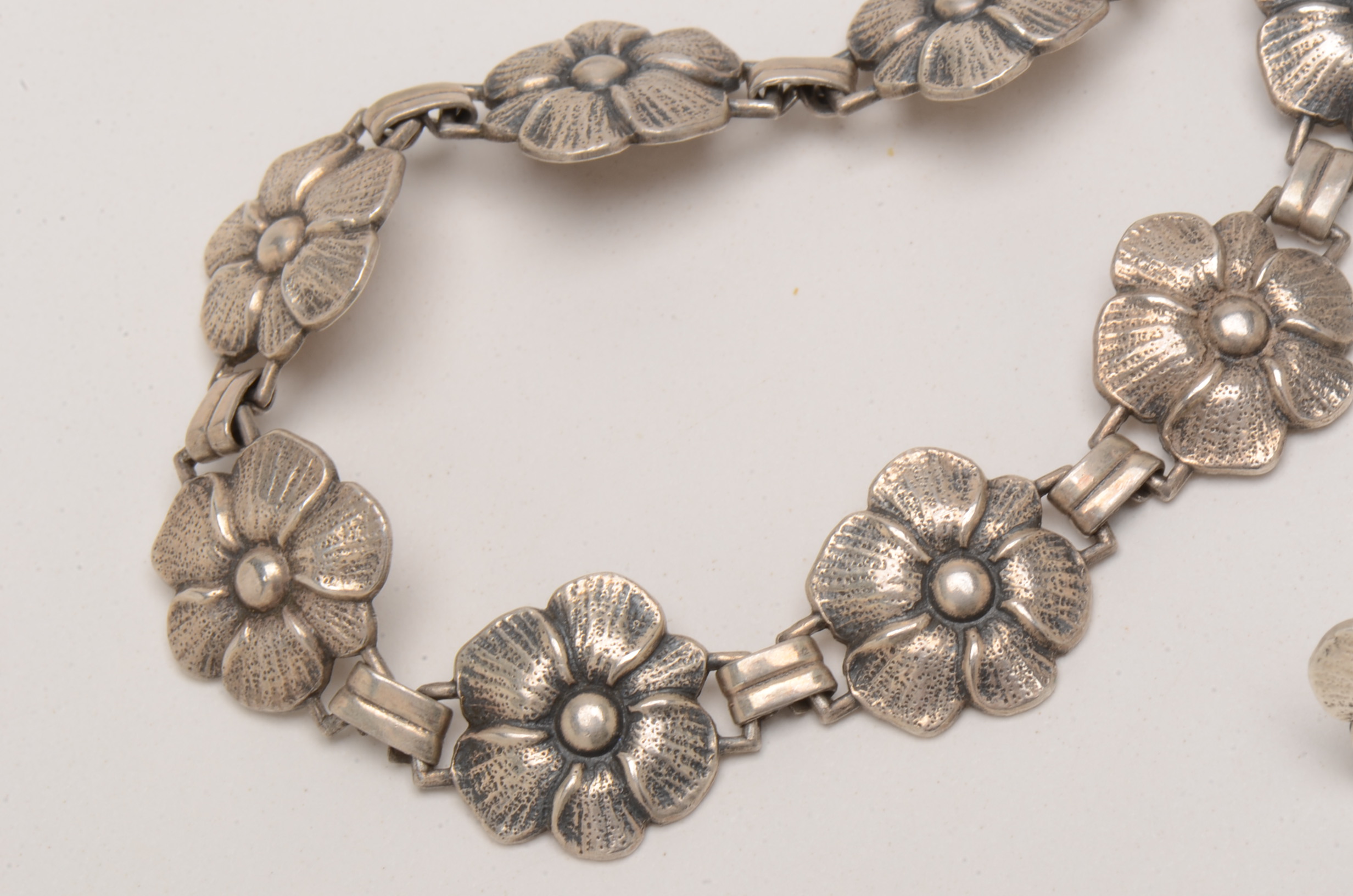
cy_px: 448
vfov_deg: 10.7
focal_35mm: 128
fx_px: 4782
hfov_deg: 16.1
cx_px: 676
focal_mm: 85
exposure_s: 1/125
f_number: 29
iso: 100
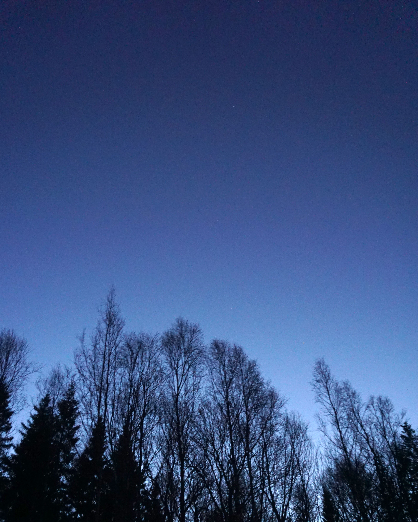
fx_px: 433
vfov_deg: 61.4
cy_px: 324
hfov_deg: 51.5
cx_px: 202
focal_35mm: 28
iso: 3200
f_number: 3.5
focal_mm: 16
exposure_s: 1/5
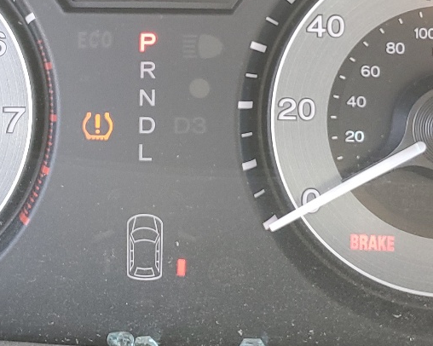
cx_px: 188
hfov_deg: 23.8
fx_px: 1025
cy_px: 3
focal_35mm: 80
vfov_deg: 18.7
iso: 68
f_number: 1.5
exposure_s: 1/60.2
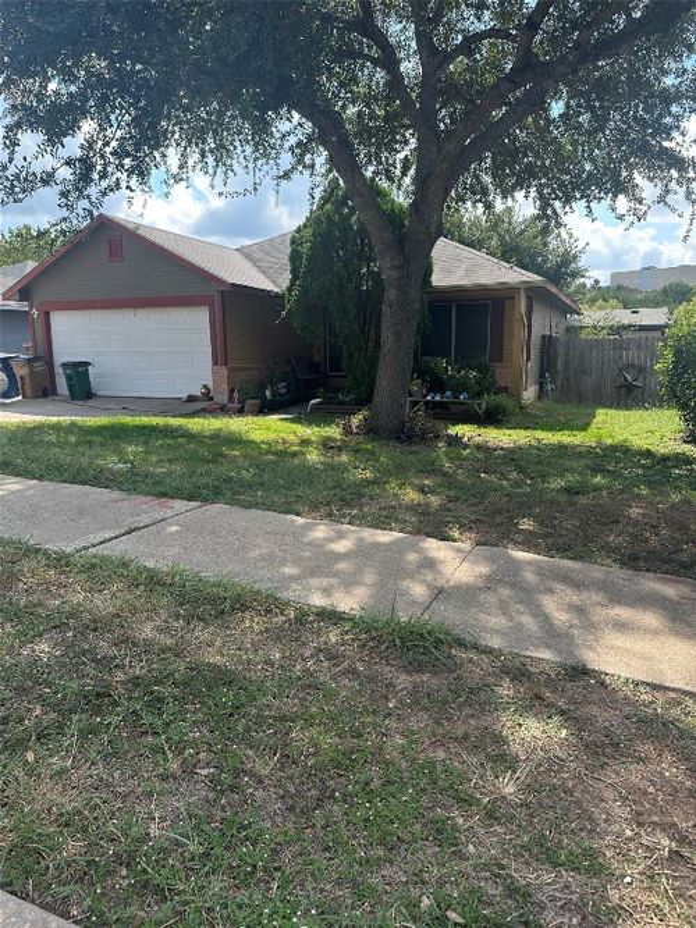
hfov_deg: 56.8
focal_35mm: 24
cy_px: 464
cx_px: 348
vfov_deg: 71.6
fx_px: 644
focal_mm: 6.86
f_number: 1.78
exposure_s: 1/1562
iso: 80
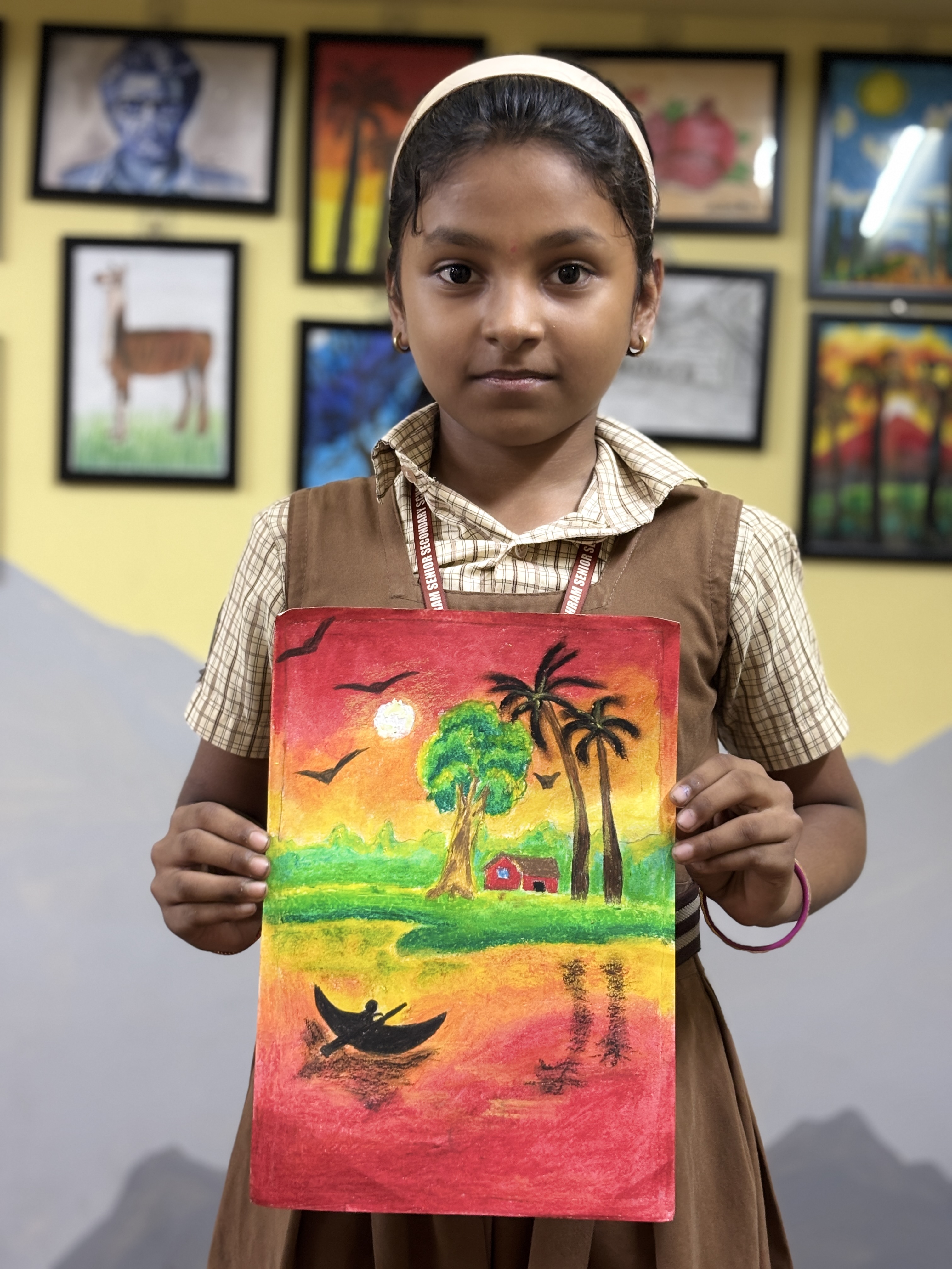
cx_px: 476
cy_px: 634
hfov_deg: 28.0
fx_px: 1907
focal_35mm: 52
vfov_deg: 36.8
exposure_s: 1/33
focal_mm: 5.96
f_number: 1.6
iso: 250
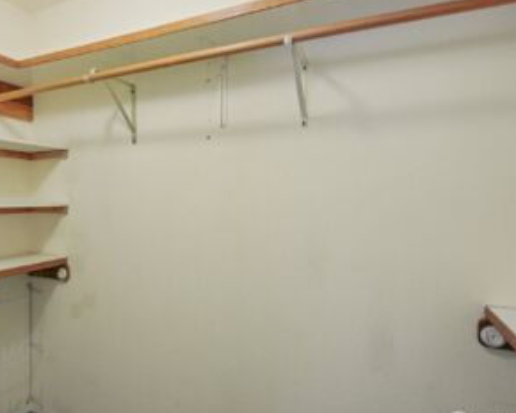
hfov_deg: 73.8
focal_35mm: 22
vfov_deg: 63.1
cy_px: 200
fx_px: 336
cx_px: 194
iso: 400
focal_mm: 17
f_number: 8
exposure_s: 1/8
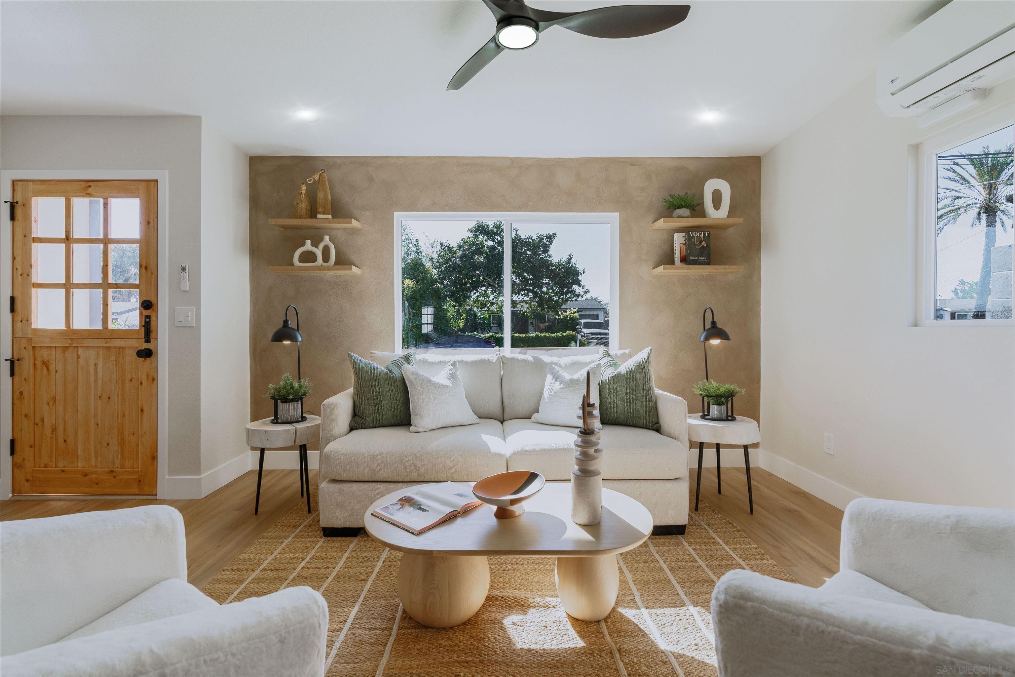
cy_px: 338
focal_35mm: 16
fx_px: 451
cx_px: 508
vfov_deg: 73.7
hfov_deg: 96.7
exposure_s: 1/10
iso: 200
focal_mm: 16
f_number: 8
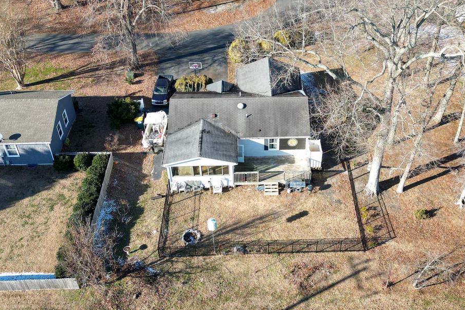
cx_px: 271
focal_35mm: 40
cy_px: 162
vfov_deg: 33.4
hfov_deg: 48.3
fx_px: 517
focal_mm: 6.72
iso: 100
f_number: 1.7
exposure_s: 1/1000
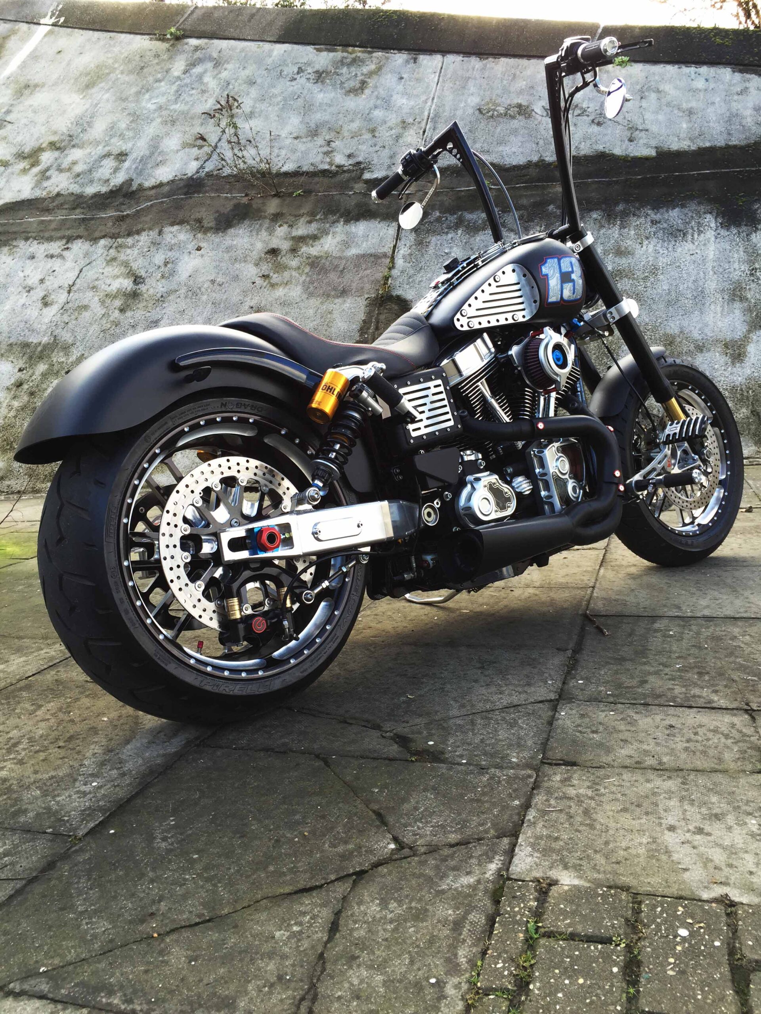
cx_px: 380
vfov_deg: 61.7
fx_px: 850
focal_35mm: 29
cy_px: 507
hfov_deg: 48.2
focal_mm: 4.15
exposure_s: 1/120
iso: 32
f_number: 2.2
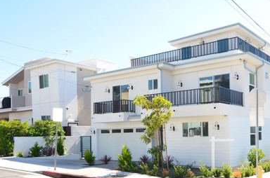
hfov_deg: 47.6
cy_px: 130
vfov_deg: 32.7
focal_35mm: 40
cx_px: 186
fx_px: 299
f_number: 11
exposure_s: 1/200
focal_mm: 16
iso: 320
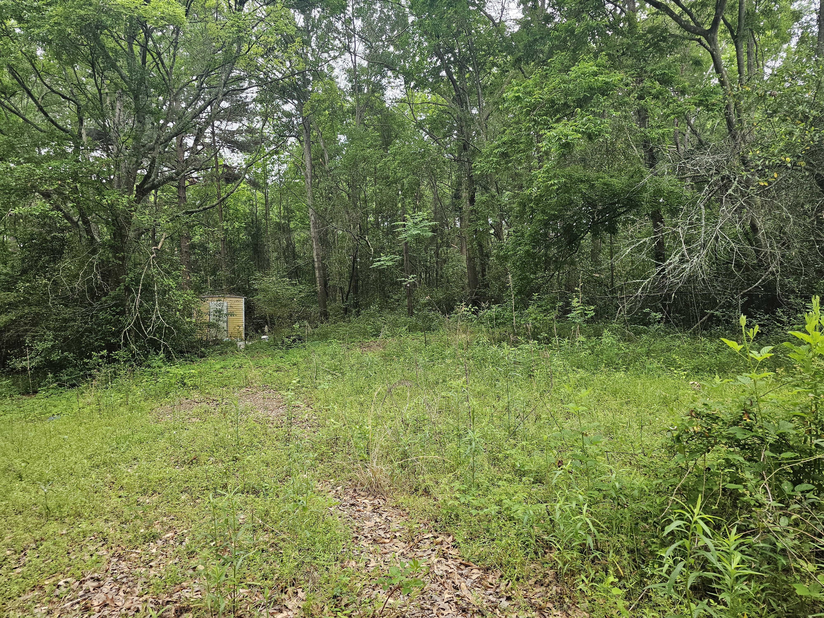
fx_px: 547
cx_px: 412
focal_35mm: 23
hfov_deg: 73.9
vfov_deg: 58.9
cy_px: 309
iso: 160
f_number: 1.7
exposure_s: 1/180
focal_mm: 6.3
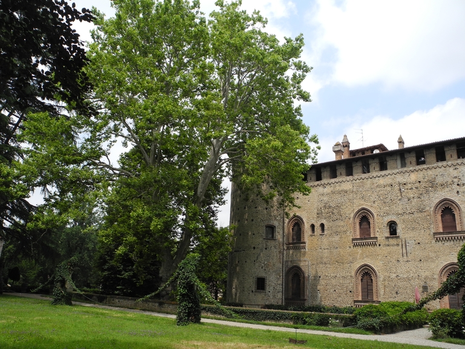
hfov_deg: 63.4
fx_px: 376
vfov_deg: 49.7
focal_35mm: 28
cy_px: 174
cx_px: 232
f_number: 4.5
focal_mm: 6
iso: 100
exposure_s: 1/527
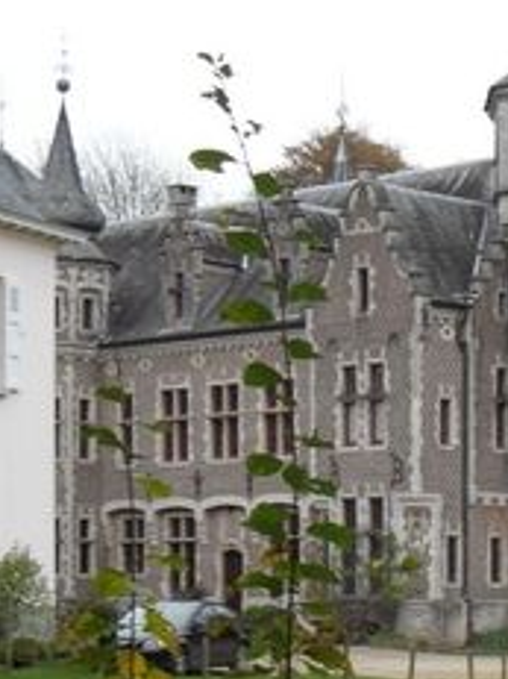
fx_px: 2037
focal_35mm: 104
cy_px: 603
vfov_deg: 18.6
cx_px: 608
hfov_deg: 13.8
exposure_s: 1/60
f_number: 3.6
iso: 100
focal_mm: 6.5
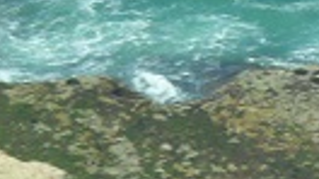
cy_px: 196
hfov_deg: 3.0
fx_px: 6026
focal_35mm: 713
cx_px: 590
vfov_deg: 1.7
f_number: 5.9
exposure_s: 1/350
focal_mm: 24.5
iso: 80
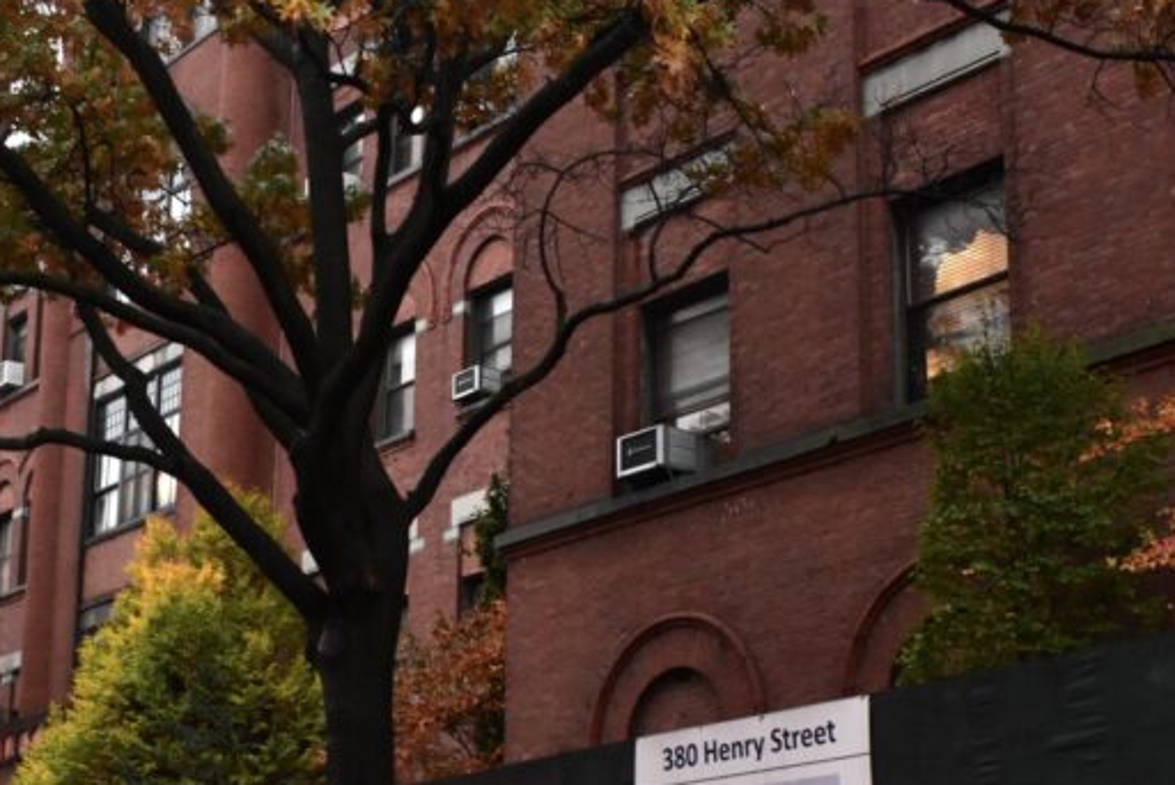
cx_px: 526
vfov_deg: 21.2
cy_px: 681
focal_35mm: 63
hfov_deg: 31.8
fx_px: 2057
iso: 3200
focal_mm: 21
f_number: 5
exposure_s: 1/160
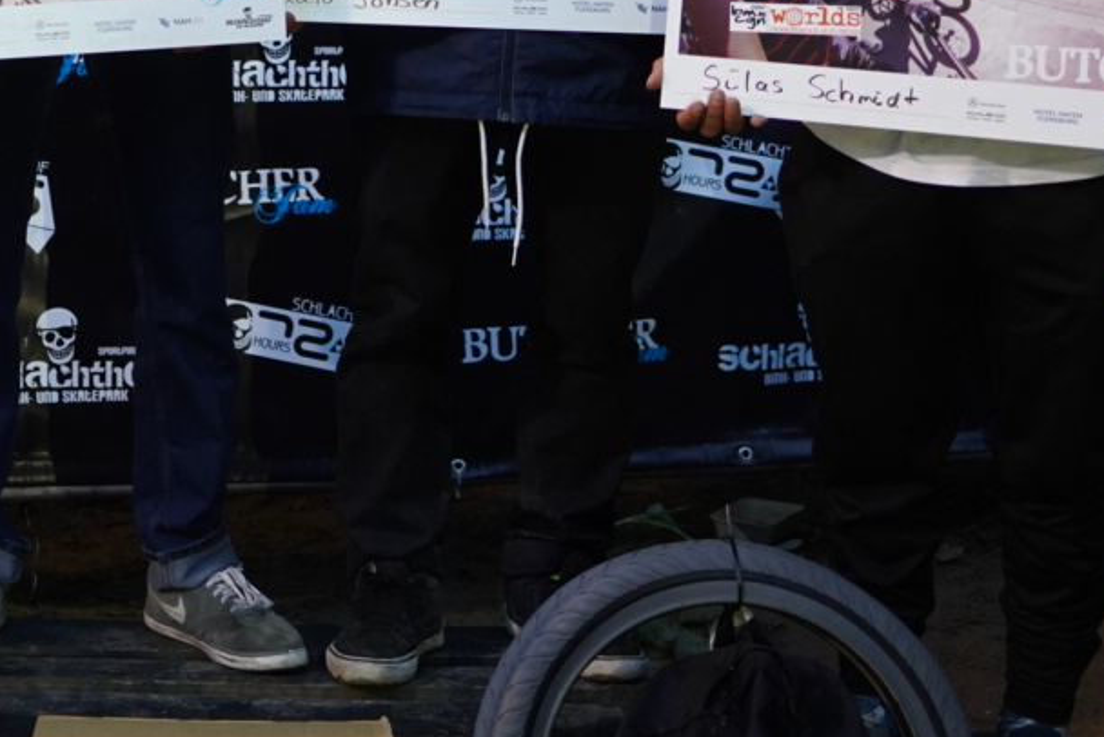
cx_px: -16
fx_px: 2853
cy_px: -93
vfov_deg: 14.4
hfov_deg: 21.1
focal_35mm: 93
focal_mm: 35
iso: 2500
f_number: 2.8
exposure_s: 1/100
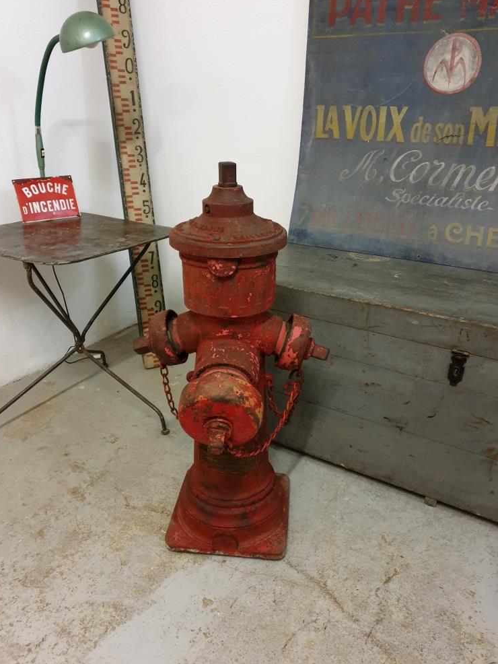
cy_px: 320
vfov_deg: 65.3
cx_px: 250
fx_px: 518
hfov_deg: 51.4
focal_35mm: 27
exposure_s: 1/33
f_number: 1.5
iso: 320
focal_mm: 4.3
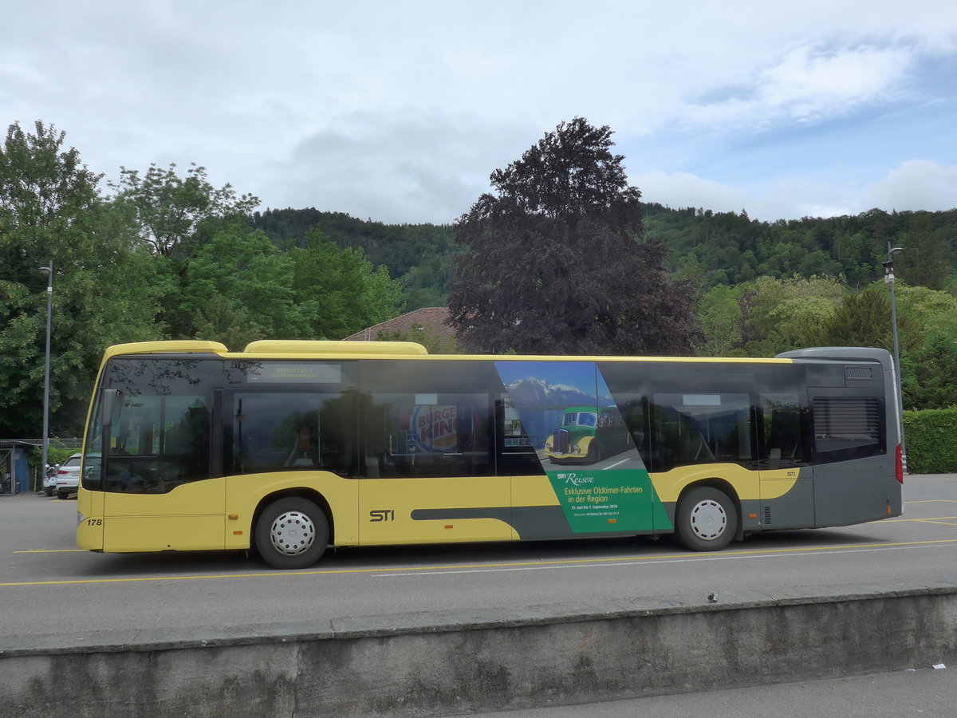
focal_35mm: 29
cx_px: 478
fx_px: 802
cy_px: 359
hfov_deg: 61.7
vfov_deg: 48.2
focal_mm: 6
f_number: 5.6
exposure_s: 1/640
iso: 160
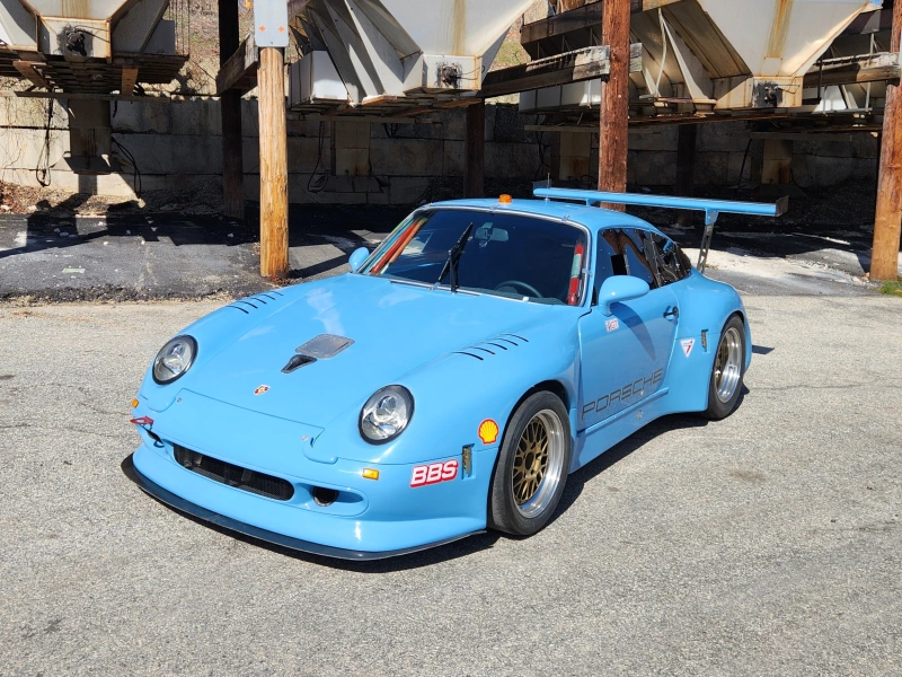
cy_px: 338
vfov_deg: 58.9
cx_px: 451
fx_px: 599
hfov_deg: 73.9
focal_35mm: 23
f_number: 1.8
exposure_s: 1/2500
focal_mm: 5.4
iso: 20
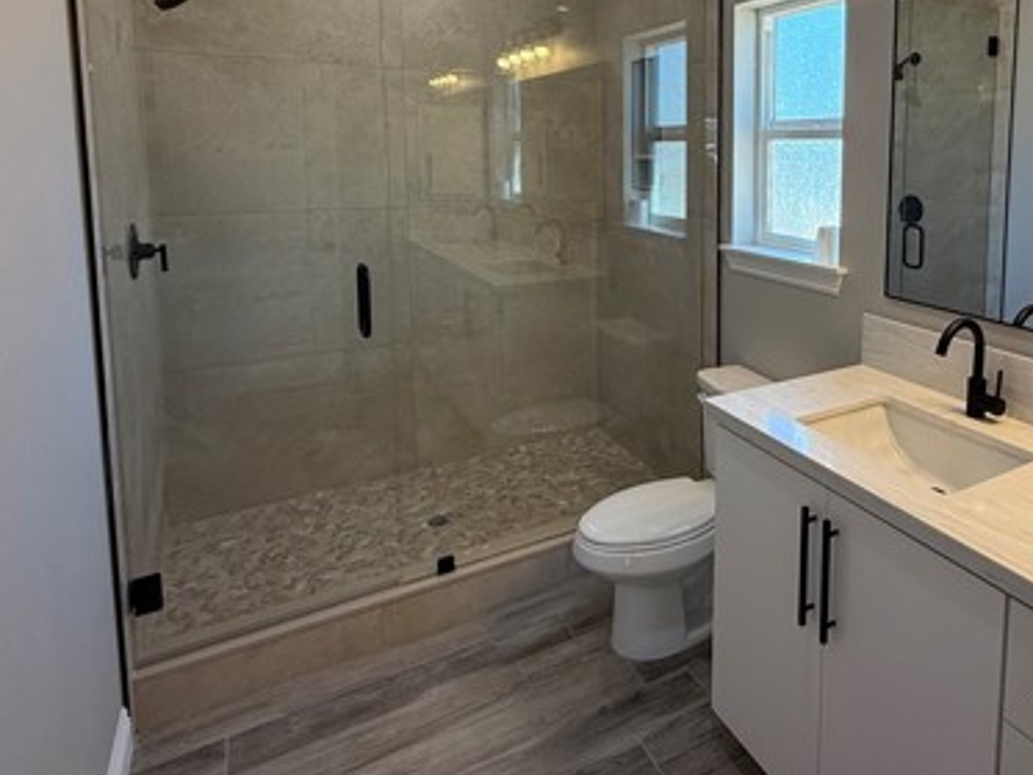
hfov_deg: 68.4
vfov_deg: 54.8
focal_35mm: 24
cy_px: 219
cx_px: 731
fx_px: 716
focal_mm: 2.22
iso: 100
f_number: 2.2
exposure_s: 1/120
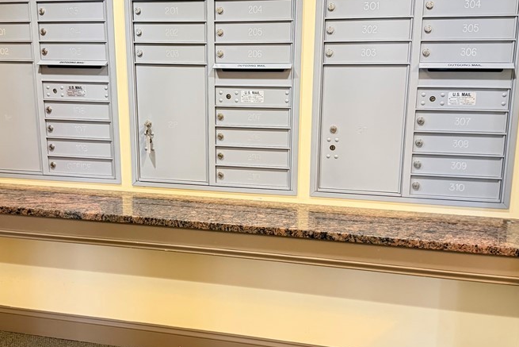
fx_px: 562
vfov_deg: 34.2
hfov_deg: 49.5
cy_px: 179
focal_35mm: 39
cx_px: 241
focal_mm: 6.76
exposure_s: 1/40
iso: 640
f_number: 1.78
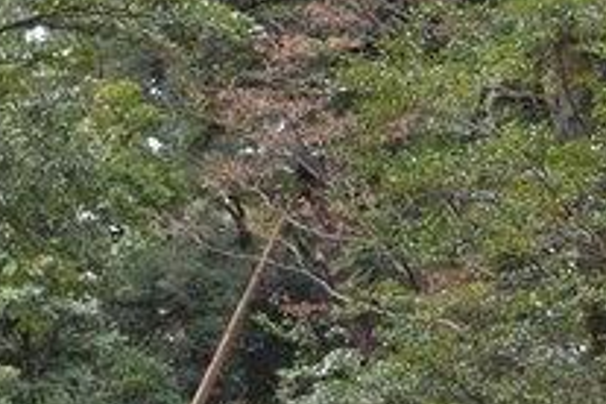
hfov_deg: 12.9
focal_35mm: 158
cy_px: 347
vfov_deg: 8.7
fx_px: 2659
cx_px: 47
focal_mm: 34
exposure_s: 1/125
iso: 220
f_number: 5.6
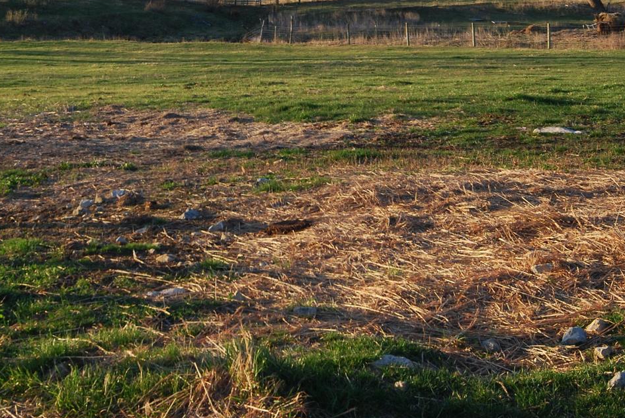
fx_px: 1129
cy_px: -13
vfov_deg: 20.2
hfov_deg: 30.6
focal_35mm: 65
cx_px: 195
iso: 200
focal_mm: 20
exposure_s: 1/100
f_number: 9
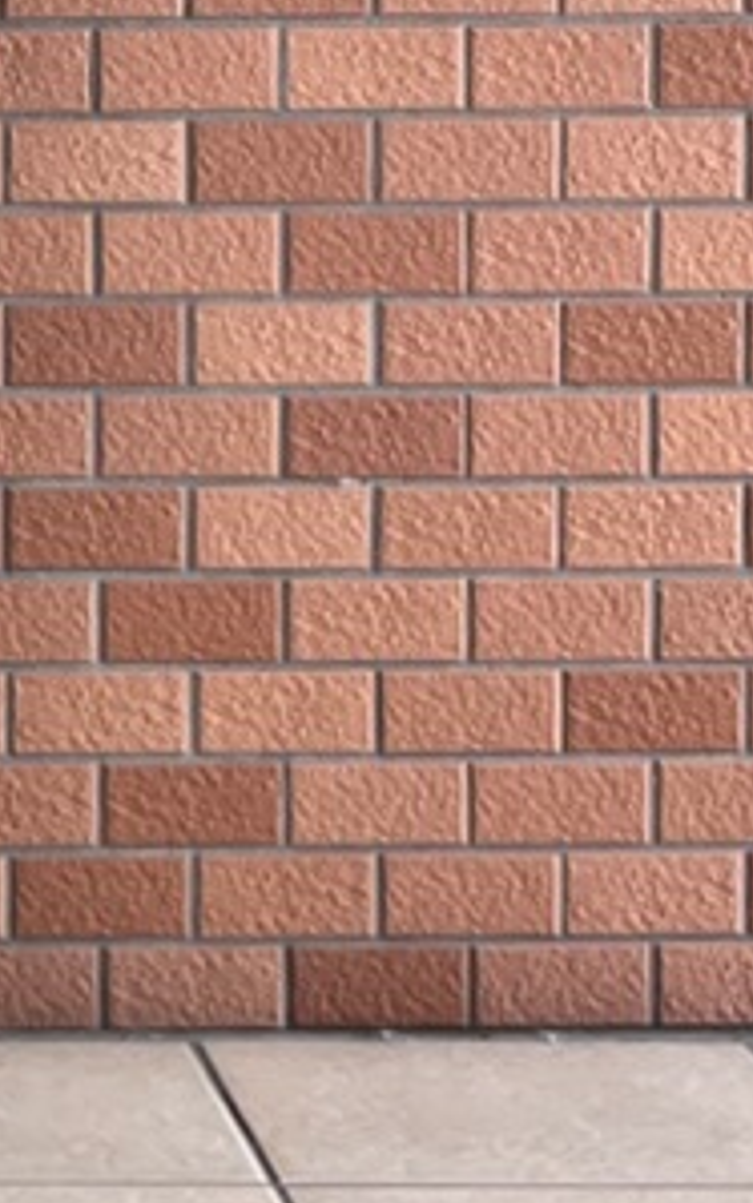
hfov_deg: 10.5
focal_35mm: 118
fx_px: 3873
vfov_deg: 17.2
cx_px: -560
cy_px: -64
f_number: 1.6
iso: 125
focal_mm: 5.1
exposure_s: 1/121
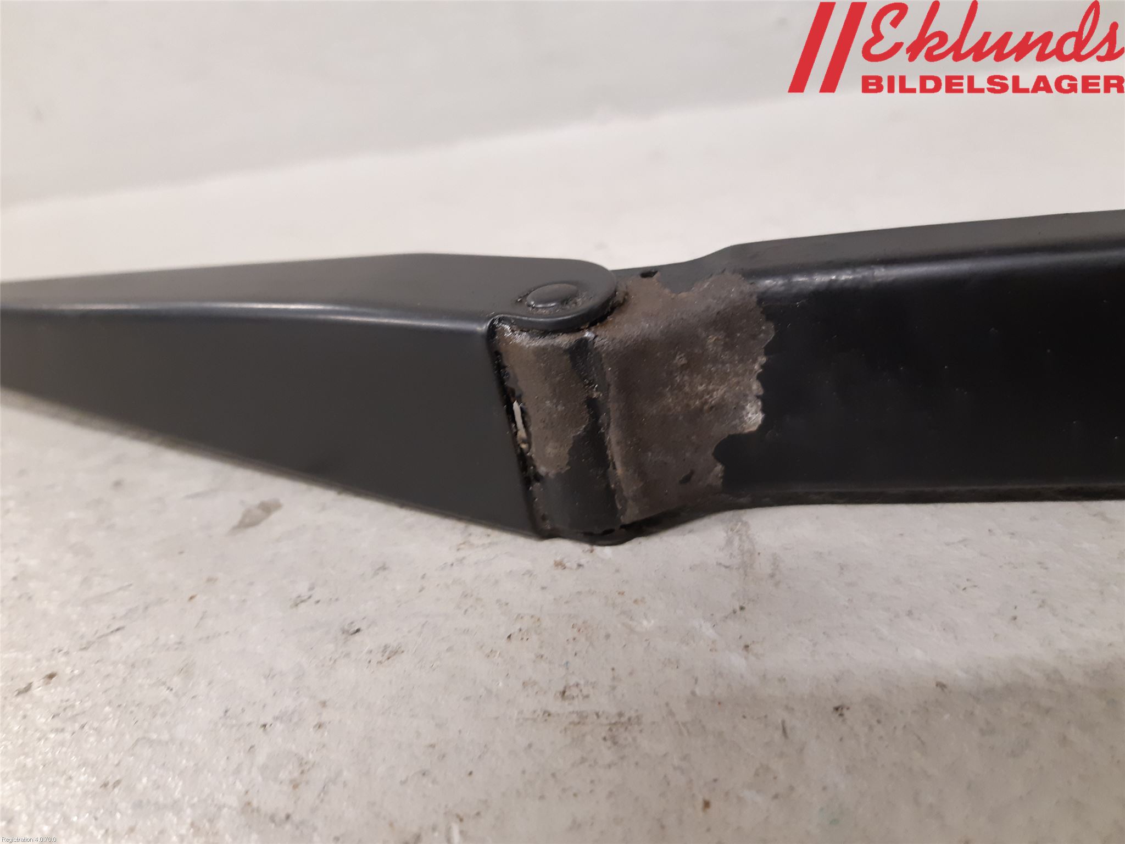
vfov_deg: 53.1
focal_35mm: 26
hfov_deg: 67.3
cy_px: 422
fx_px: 845
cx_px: 562
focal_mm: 3.93
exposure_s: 1/33
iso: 200
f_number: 1.7
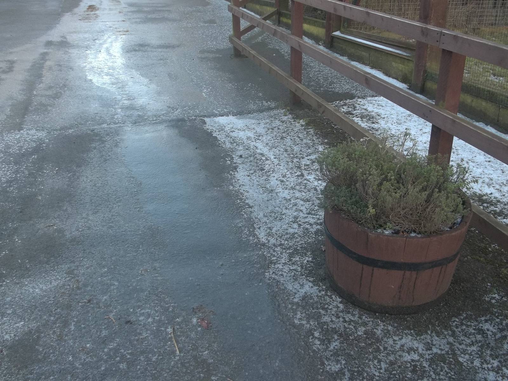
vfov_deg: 42.9
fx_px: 484
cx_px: 254
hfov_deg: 55.4
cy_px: 190
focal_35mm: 33
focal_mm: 5.9
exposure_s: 1/30
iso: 102
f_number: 3.3
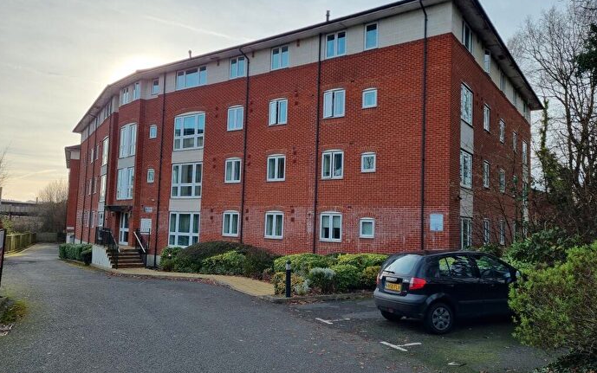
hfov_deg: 66.5
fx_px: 456
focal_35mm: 28
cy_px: 193
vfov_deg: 44.6
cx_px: 297
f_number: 1.8
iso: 50
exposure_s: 1/1844
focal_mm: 5.4
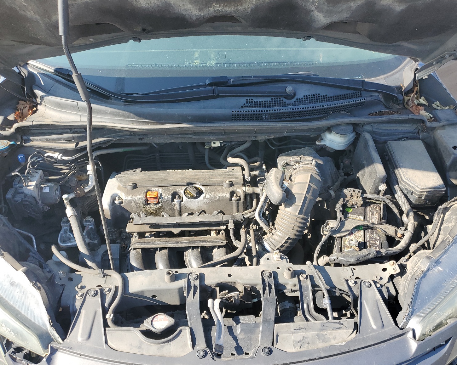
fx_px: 379
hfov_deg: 62.2
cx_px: 220
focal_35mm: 28
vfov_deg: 51.5
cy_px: 181
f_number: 1.5
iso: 50
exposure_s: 1/556
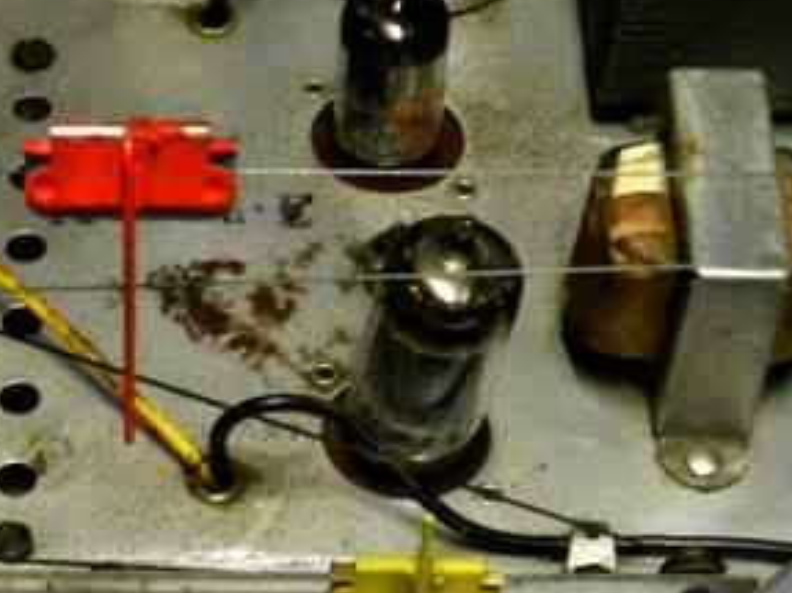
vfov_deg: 13.5
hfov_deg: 18.4
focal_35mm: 106
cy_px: 739
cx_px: 157
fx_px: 2424
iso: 400
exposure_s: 1/20
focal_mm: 6.7
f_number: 4
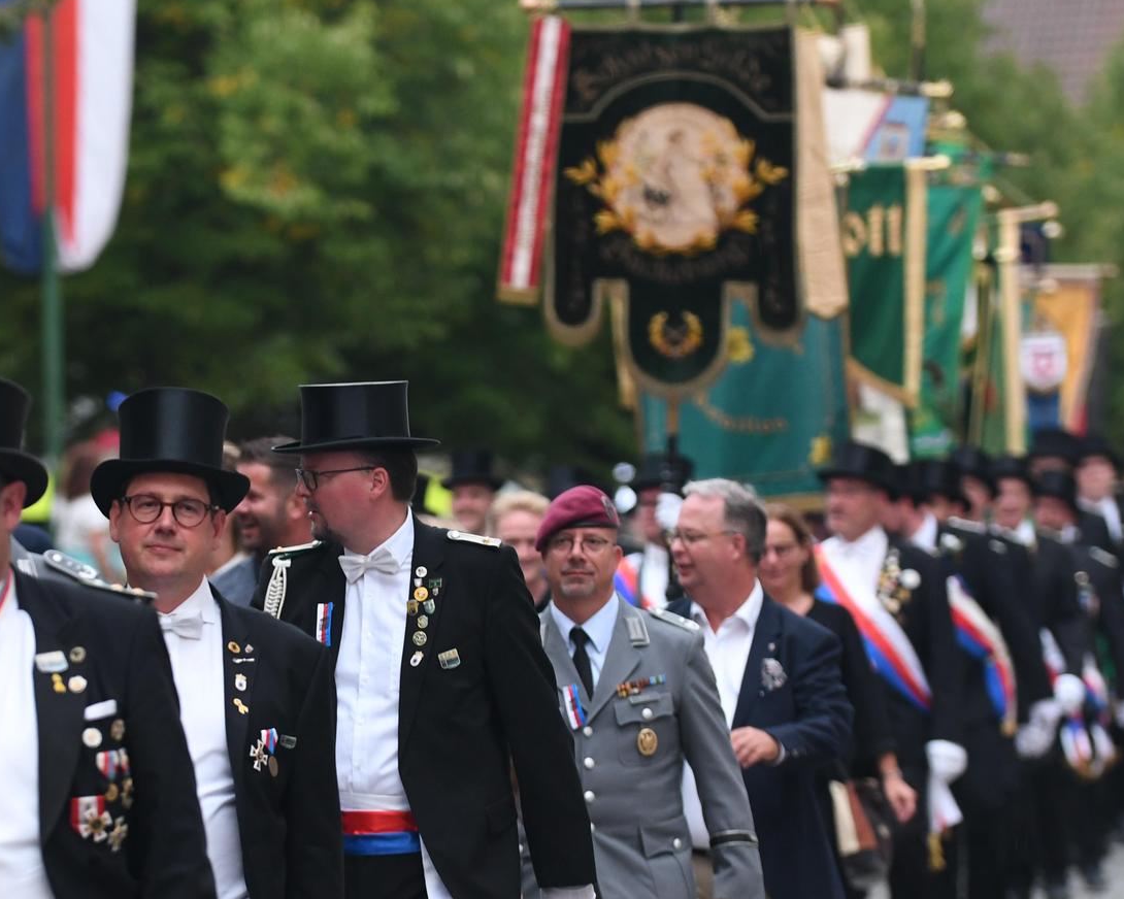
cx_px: 386
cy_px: 602
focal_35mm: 248
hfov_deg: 7.8
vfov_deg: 6.2
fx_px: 8250
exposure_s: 1/200
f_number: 2.2
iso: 1000
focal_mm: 100
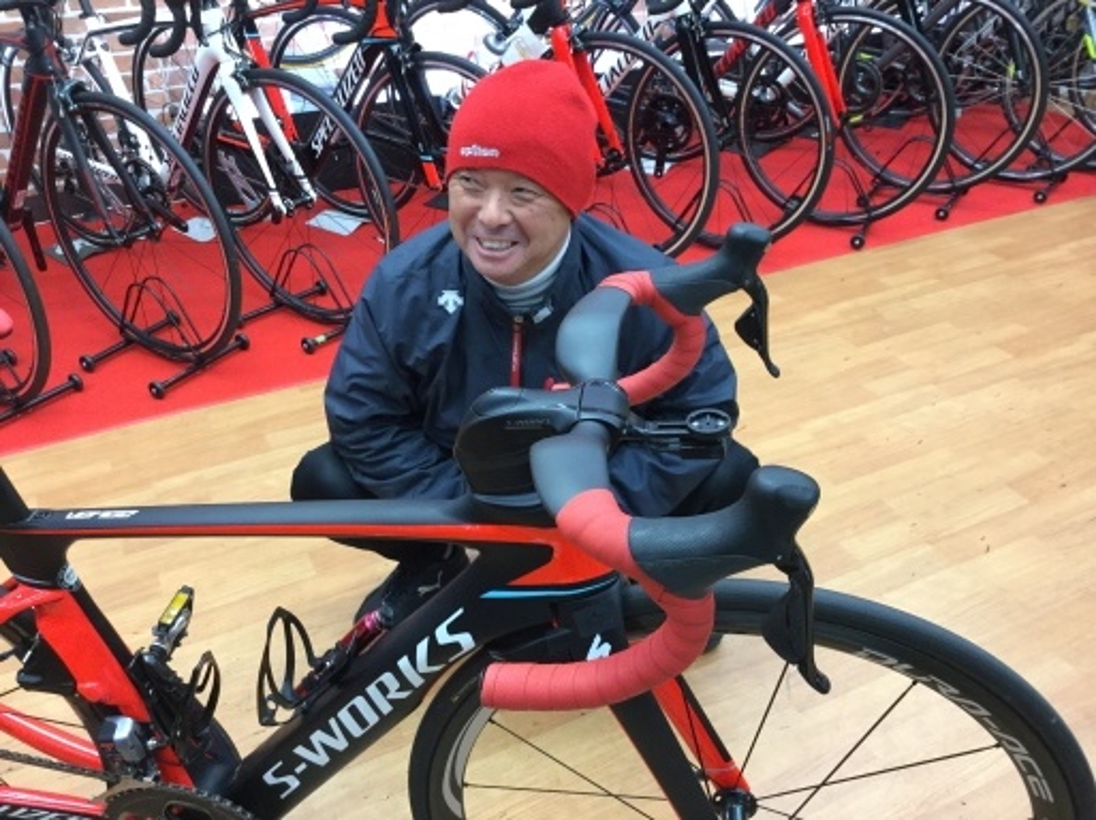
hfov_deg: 58.4
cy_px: 410
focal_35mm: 31
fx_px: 981
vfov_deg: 45.4
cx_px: 548
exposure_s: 1/30
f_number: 2.4
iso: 100
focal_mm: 3.3
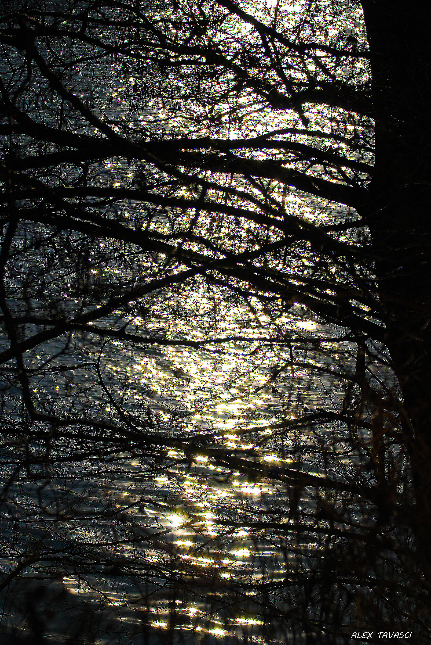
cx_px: 216
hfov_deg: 13.1
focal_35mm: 105
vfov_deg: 19.4
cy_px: 322
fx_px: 1881
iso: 100
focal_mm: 70
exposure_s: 1/4000
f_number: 4
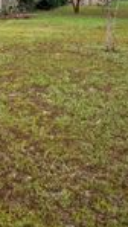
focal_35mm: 67
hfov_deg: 15.7
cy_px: -20
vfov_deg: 28.6
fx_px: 404
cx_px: -93
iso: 100
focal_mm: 19
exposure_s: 1/100
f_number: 4.5
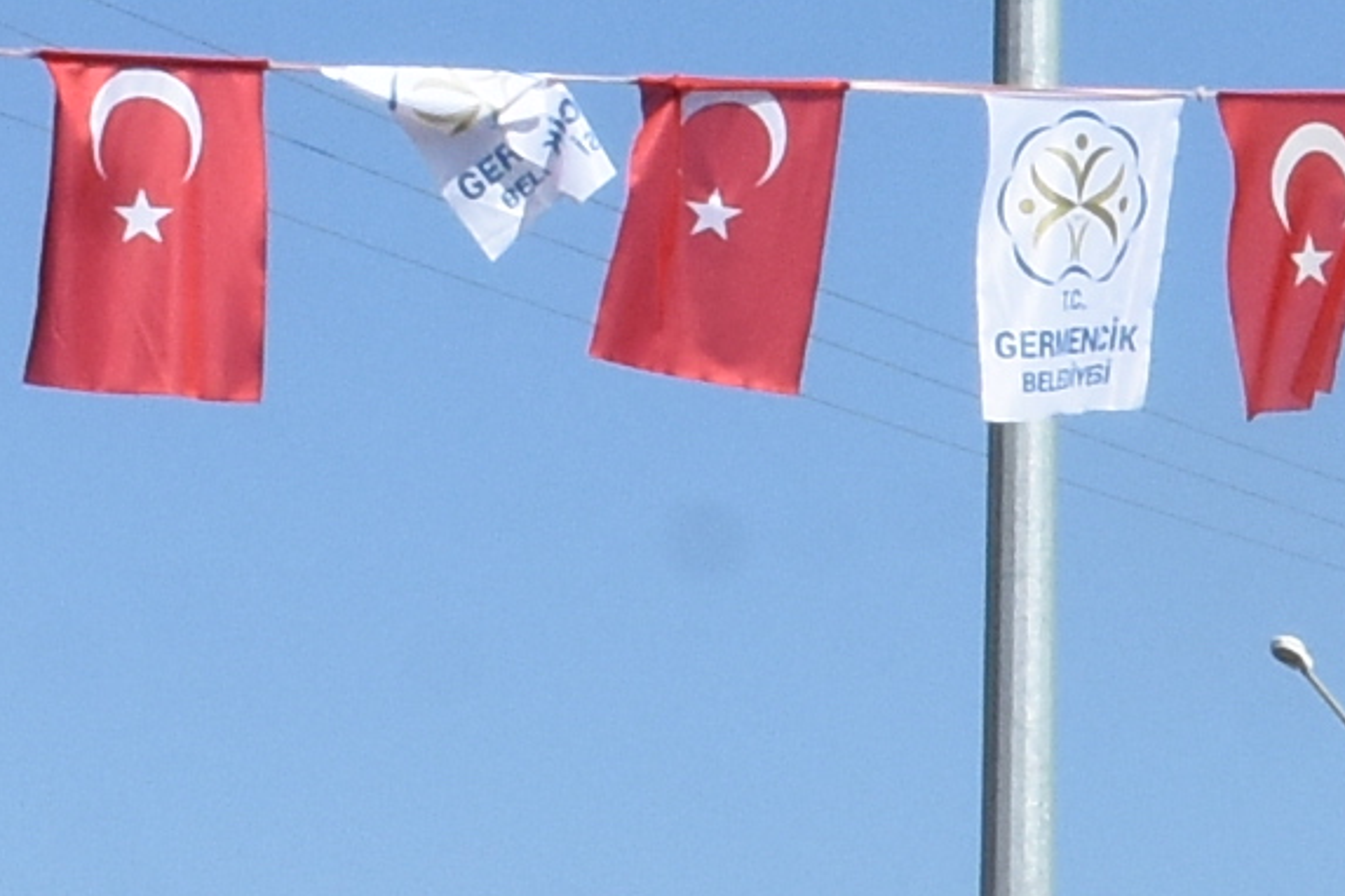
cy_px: 1267
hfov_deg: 7.6
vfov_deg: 5.3
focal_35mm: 259
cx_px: 2864
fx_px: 9676
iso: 800
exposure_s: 1/800
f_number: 14
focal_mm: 22
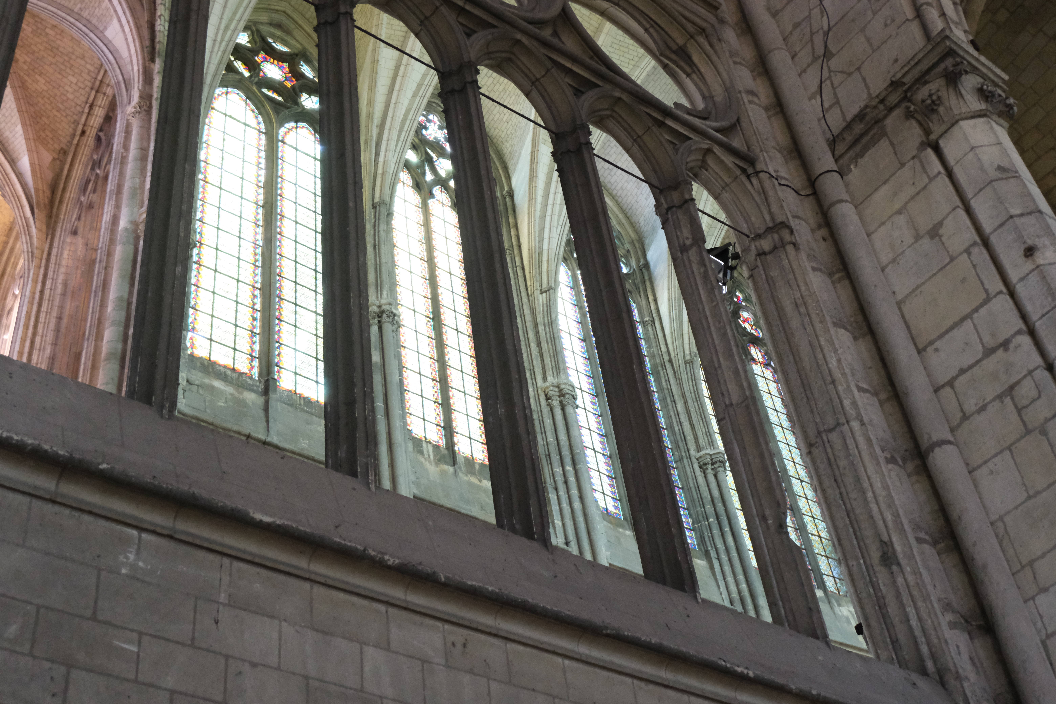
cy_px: 352
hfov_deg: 42.7
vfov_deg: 29.2
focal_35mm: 46
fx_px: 1349
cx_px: 528
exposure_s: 1/100
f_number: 4.7
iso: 6400
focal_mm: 30.5
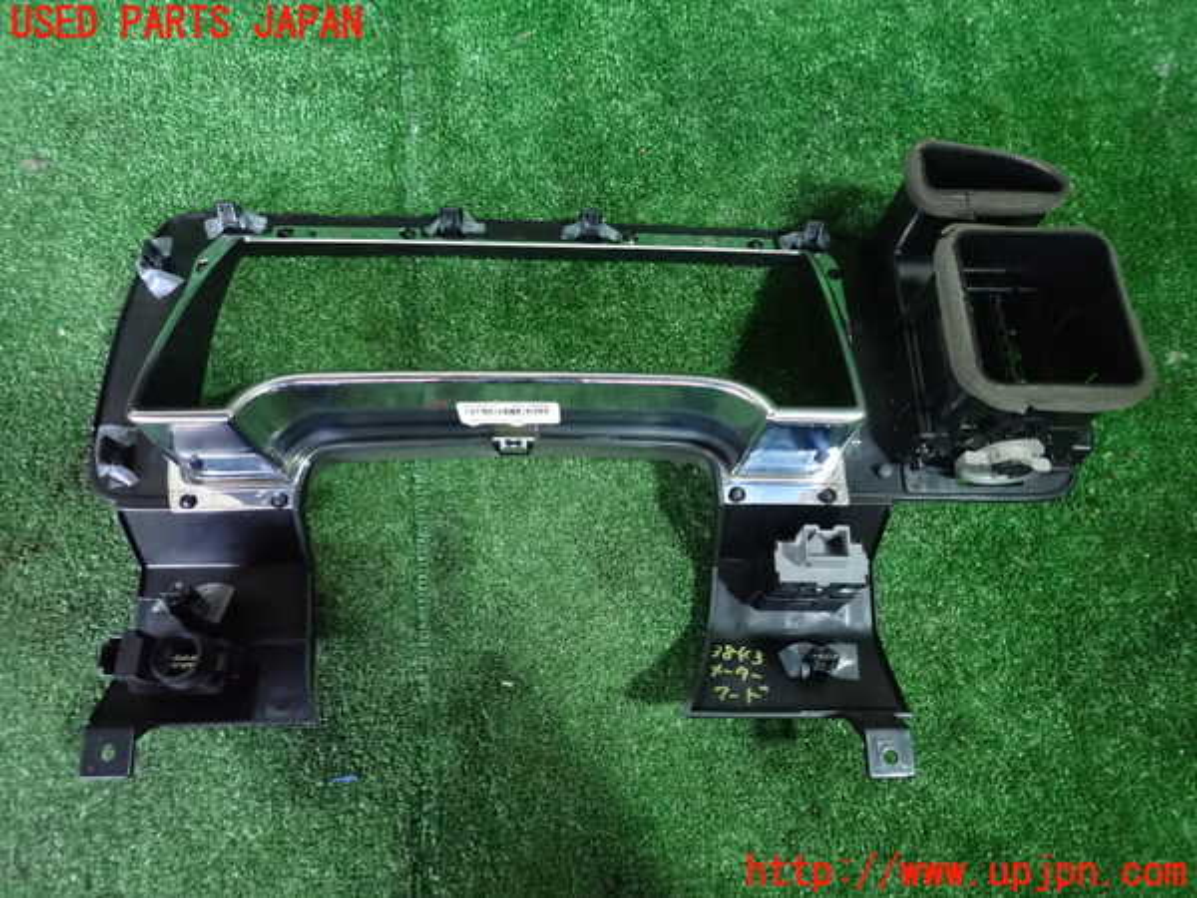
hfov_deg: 69.4
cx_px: 598
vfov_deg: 54.9
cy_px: 449
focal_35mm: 25
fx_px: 864
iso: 1600
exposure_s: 1/50
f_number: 2
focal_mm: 4.5
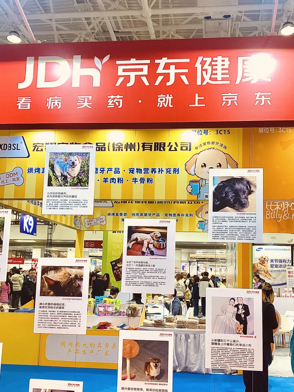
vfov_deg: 51.2
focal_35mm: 36
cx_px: 167
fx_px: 408
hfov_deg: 39.6
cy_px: 220
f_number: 1.8
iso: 50
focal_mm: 4.25
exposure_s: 1/100
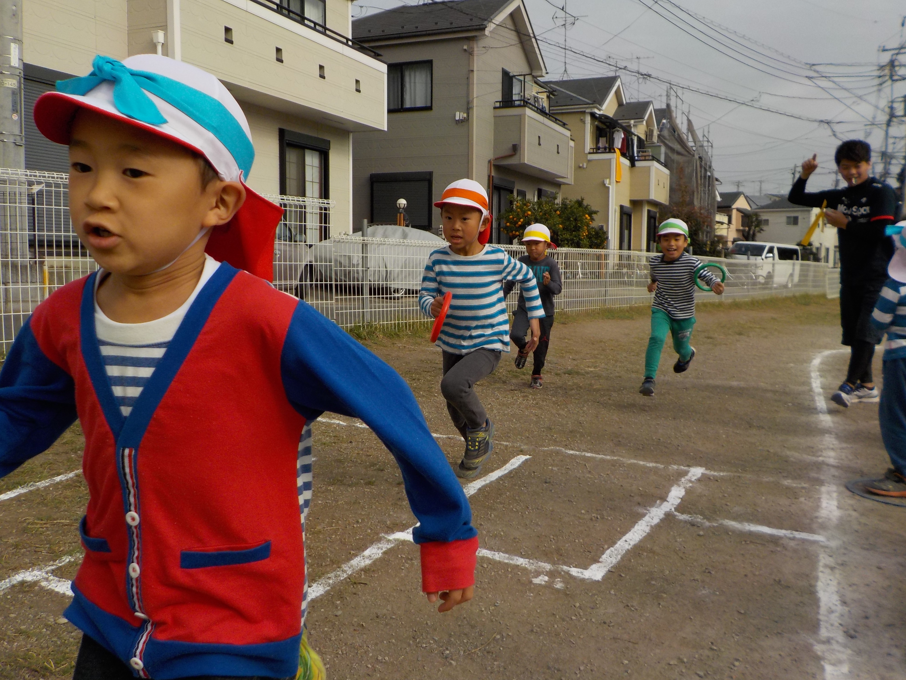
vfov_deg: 46.8
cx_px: 453
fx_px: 785
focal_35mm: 30
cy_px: 340
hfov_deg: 60.0
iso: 125
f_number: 3.3
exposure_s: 1/1600
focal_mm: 4.1
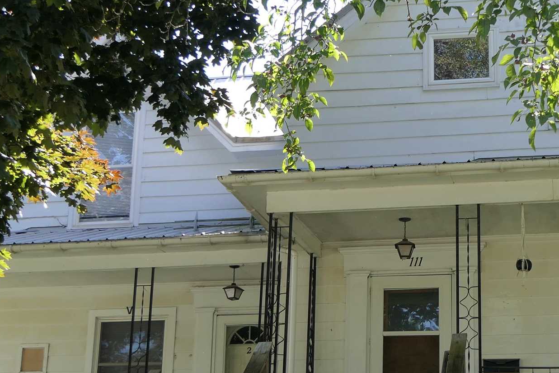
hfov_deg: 27.9
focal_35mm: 72
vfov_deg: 18.9
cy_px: 194
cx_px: 376
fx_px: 1118
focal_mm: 10.7
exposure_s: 1/160
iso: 125
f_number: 4
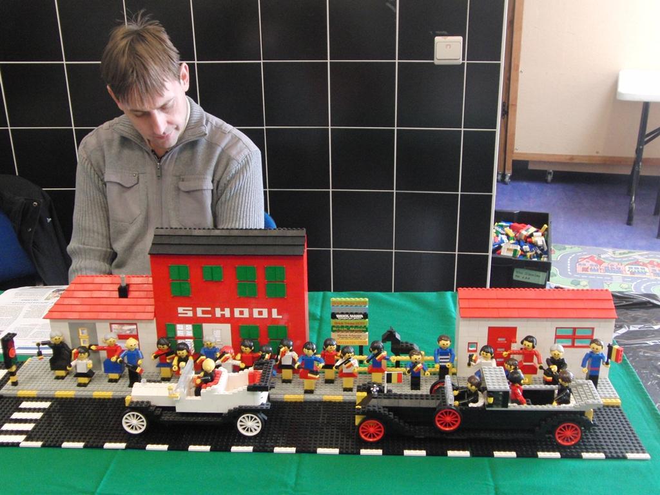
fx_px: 782
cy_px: 248
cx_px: 330
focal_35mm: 41
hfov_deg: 45.8
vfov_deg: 35.1
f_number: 3.1
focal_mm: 7.2
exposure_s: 1/30
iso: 400
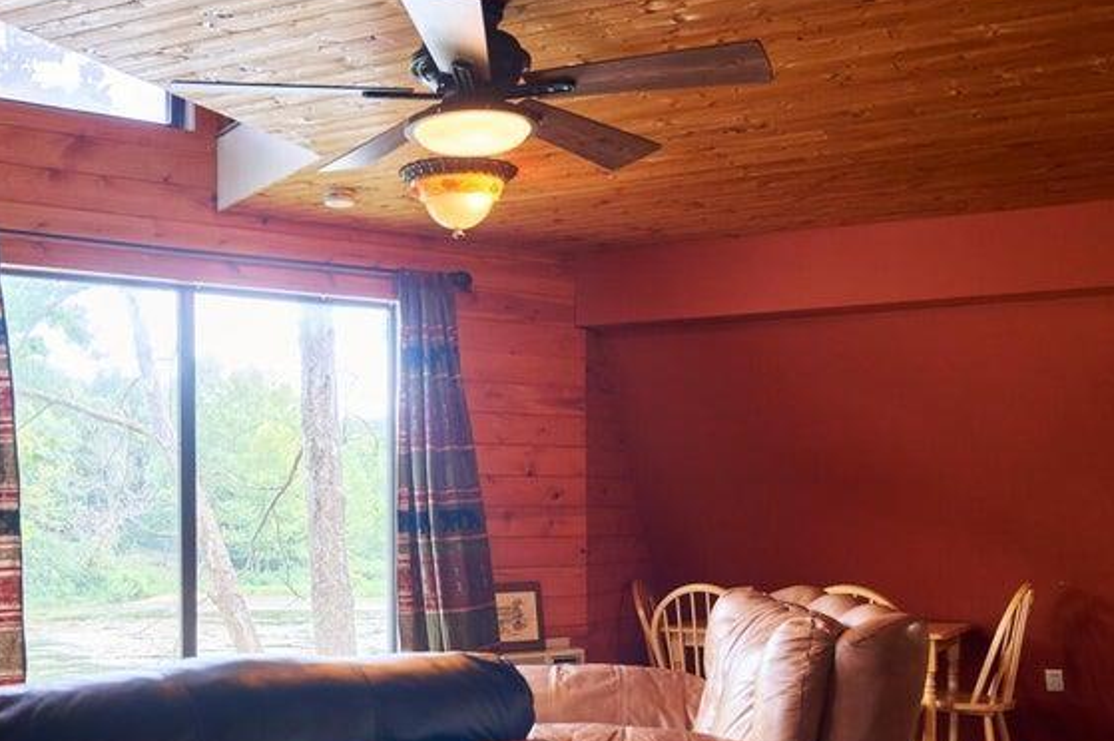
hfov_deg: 44.2
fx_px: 1361
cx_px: 428
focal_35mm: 44
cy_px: 548
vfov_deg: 30.0
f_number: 3.2
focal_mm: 16
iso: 1600
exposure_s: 1/50
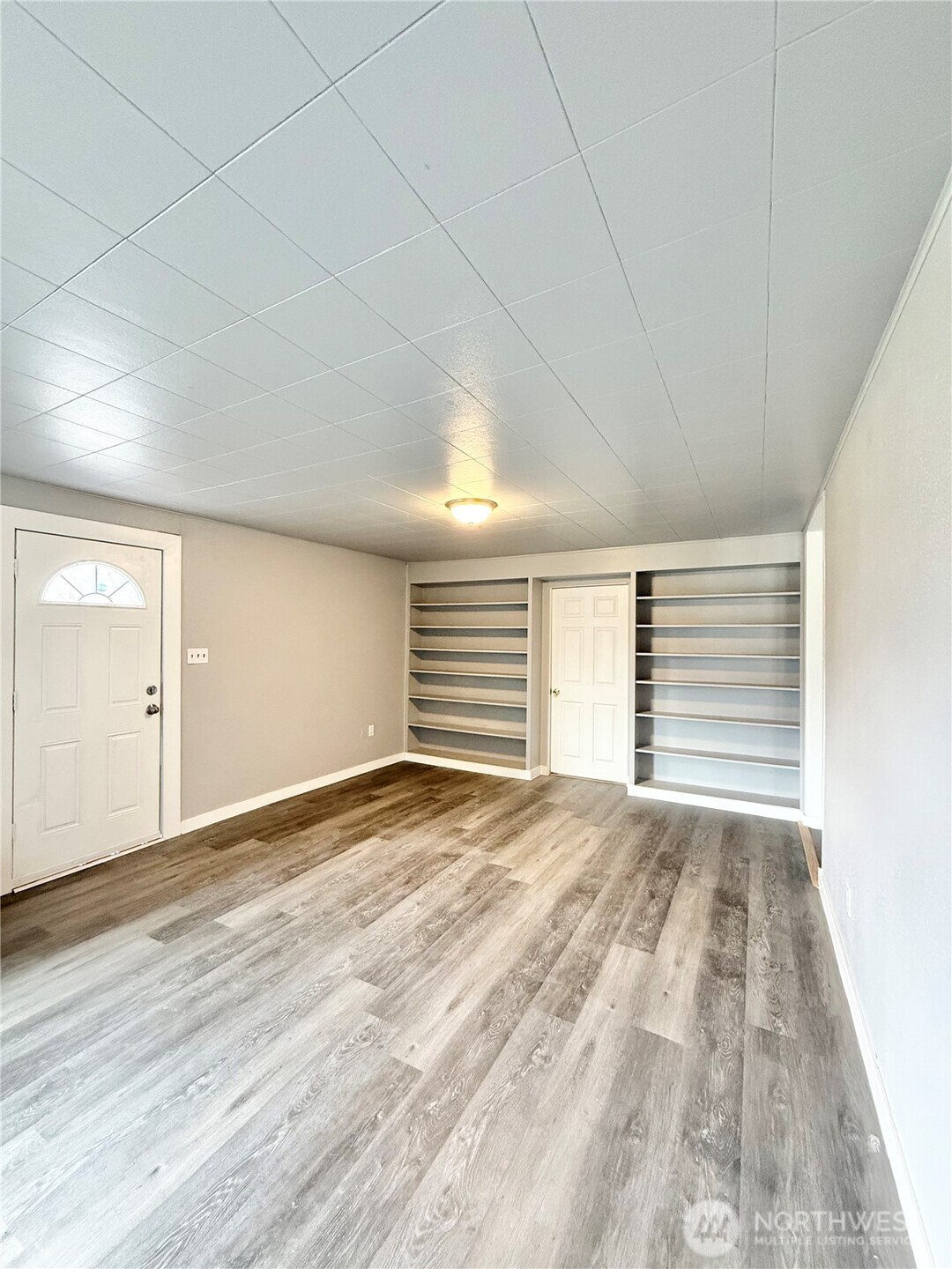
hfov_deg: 85.7
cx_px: 476
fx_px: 513
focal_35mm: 14
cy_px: 634
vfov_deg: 102.1
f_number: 2.2
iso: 500
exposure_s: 1/120
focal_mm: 2.22
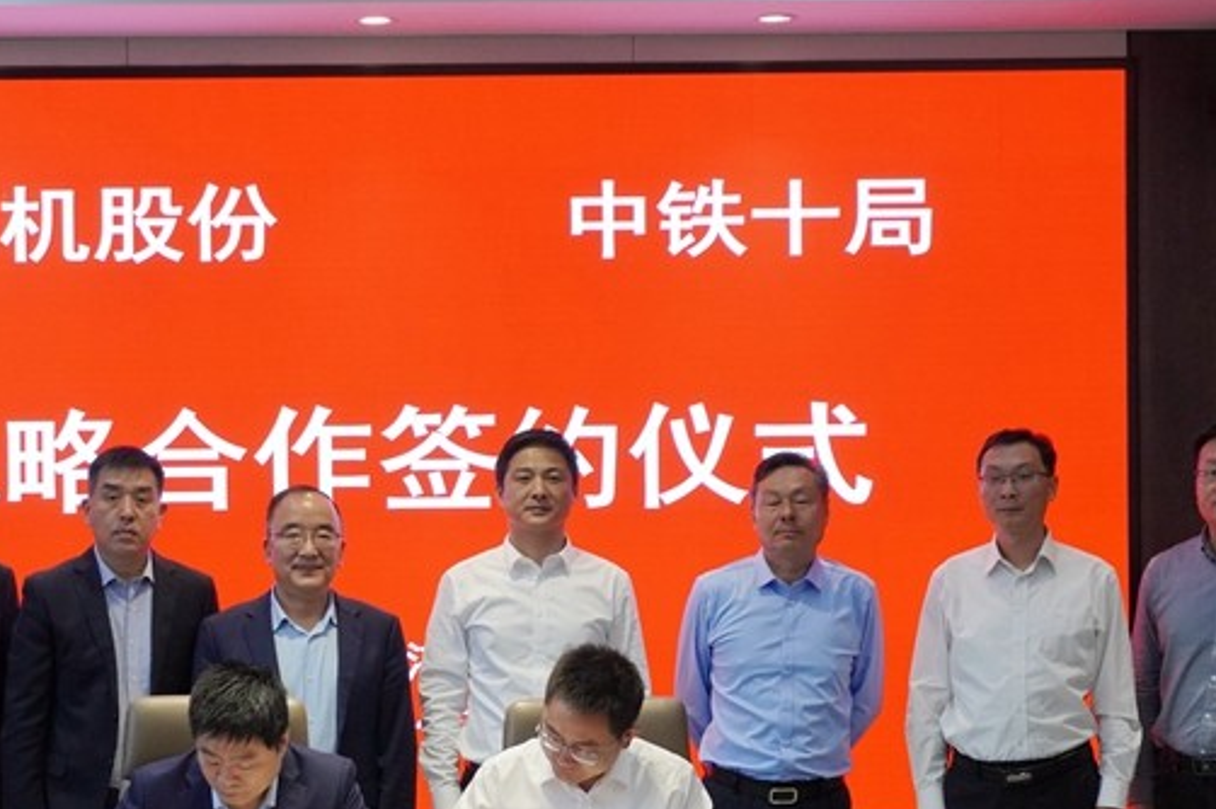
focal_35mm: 110
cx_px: 405
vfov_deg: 12.4
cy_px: 624
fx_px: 3713
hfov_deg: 18.5
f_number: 5.6
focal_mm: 46
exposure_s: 1/80
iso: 1250
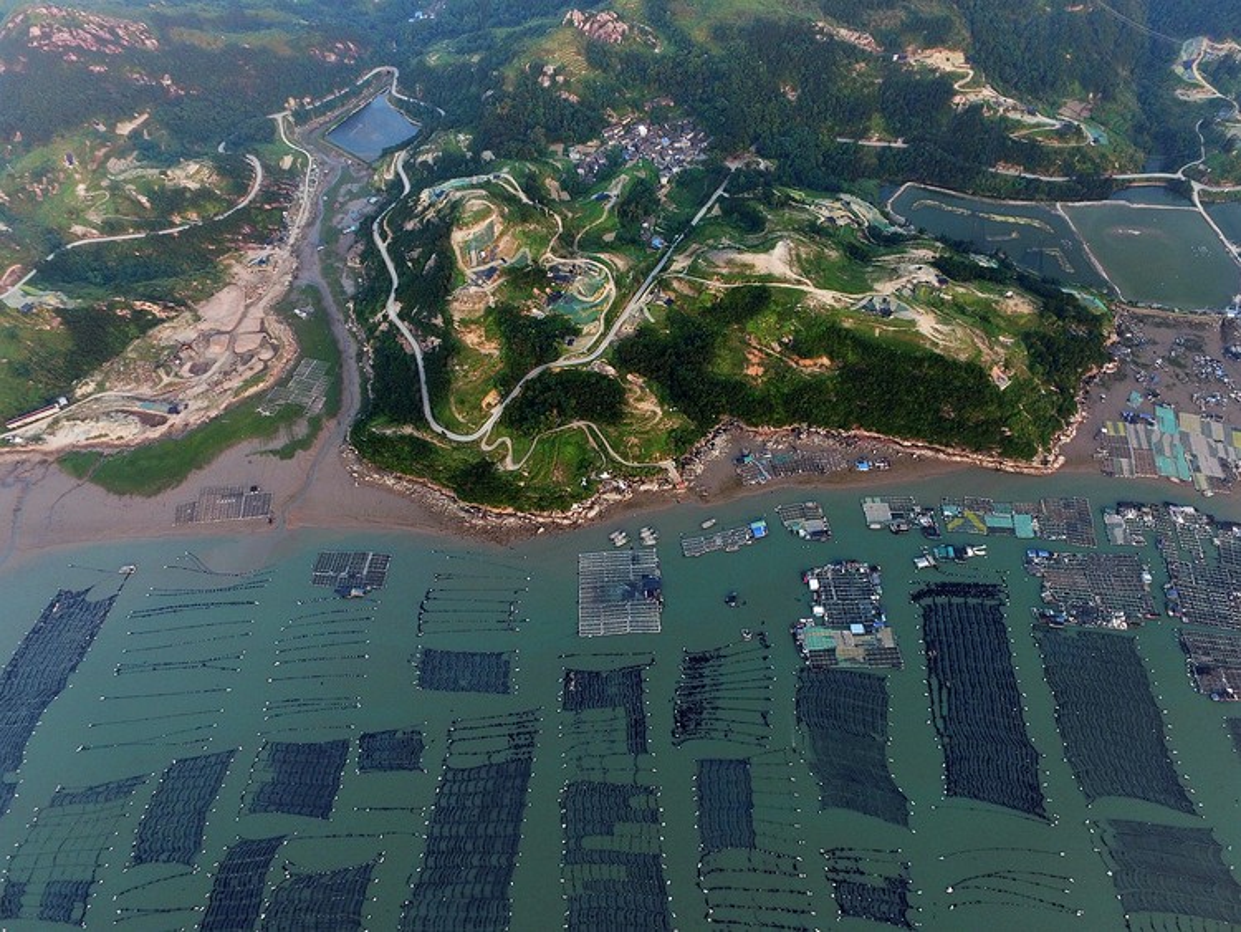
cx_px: 620
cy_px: 466
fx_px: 717
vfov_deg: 66.0
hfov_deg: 81.7
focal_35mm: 20
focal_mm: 3.61
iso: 103
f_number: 2.8
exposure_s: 1/50
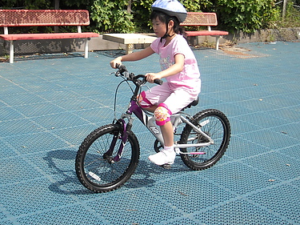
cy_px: 73
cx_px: 84
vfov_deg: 25.9
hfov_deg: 33.8
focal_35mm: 56
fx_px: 485
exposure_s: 1/250
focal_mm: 5.7
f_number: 5.6
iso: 87
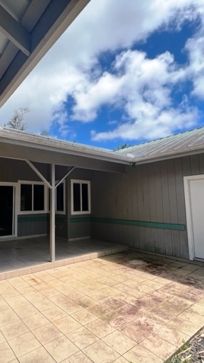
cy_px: 182
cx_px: 64
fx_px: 183
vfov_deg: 89.6
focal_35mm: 19
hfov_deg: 56.7
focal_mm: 1.57
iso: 32
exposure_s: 1/582
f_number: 1.8
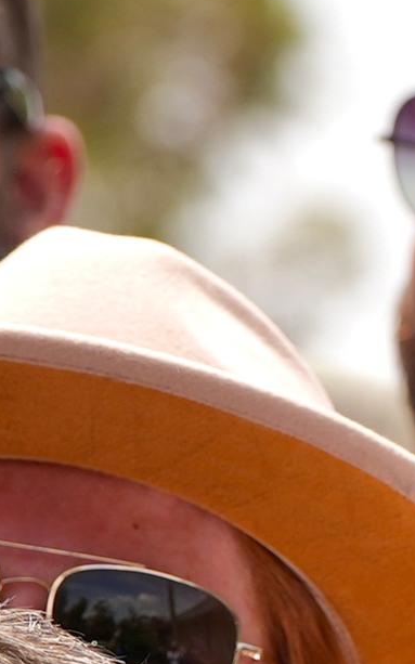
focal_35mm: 881
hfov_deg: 1.5
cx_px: 1508
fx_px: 15946
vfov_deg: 2.4
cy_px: 1165
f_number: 5.6
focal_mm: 106
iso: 100
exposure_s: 1/500
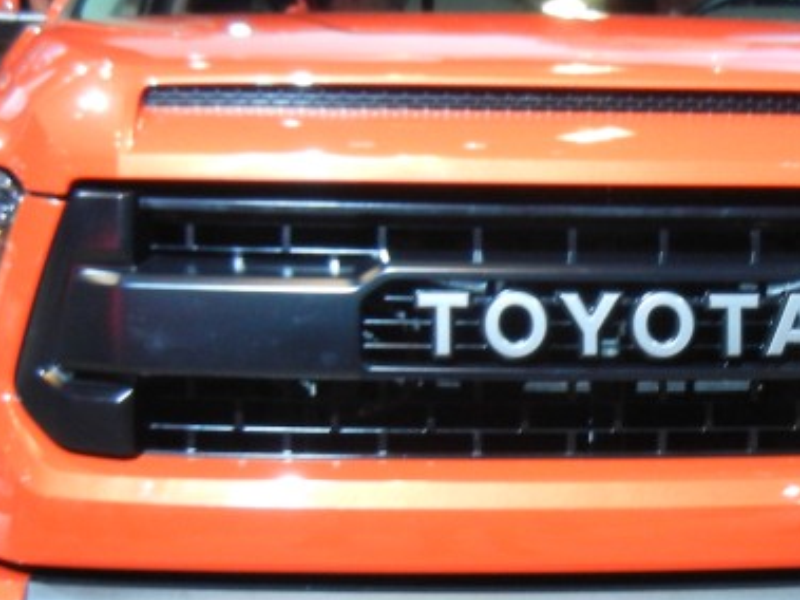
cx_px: 644
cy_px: 336
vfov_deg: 18.2
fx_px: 1871
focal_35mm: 81
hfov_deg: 23.8
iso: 400
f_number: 3.5
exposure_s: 1/57
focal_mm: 5.4
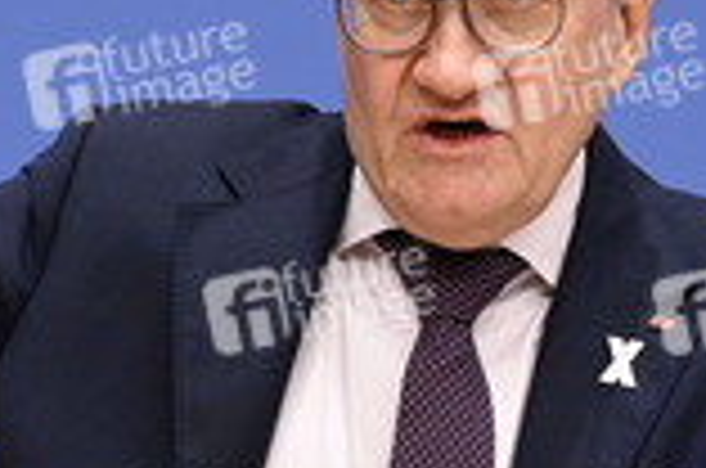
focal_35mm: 230
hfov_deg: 9.0
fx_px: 4501
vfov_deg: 5.9
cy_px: 189
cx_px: 200
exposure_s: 1/400
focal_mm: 80
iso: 5000
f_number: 6.3
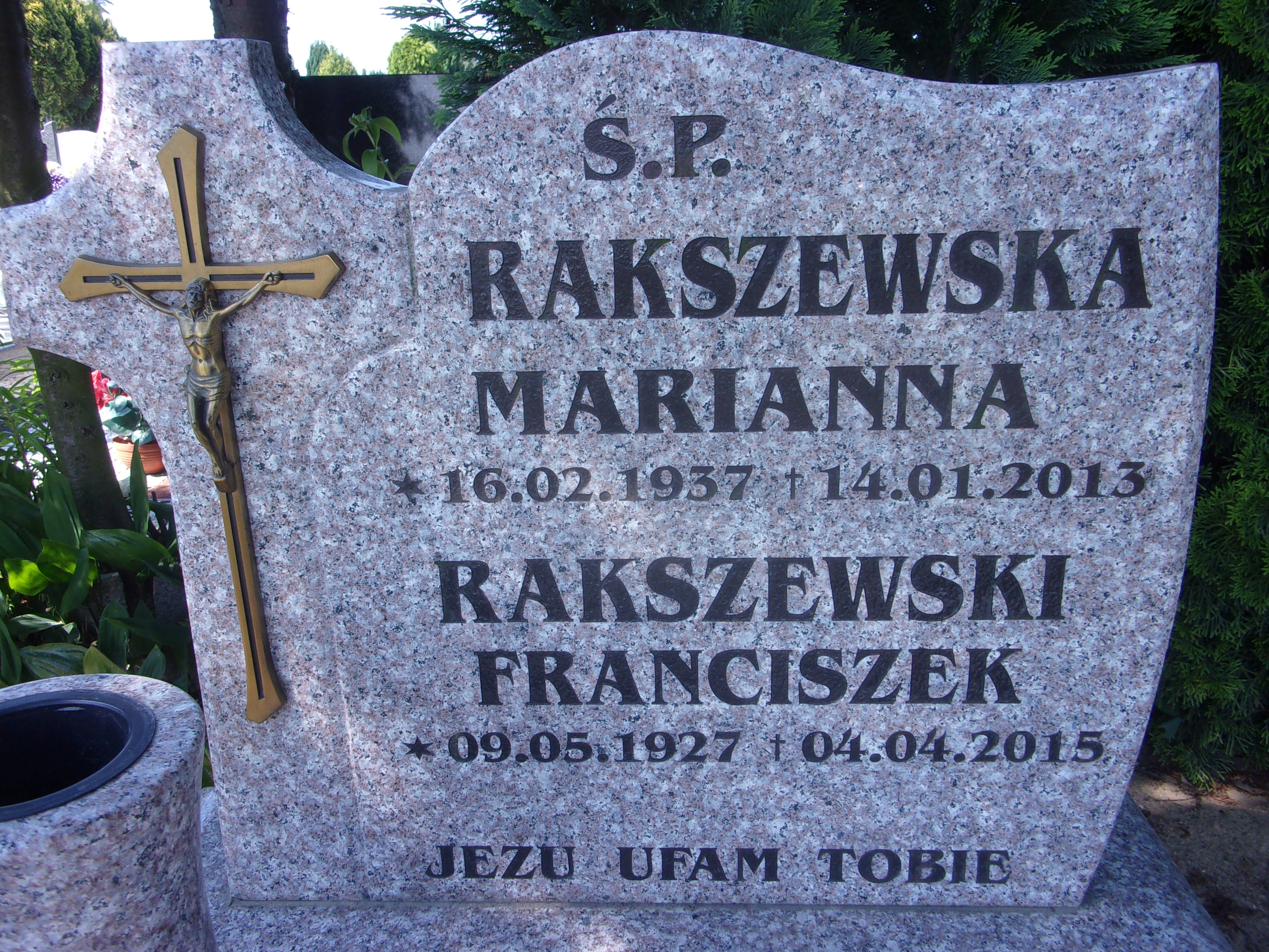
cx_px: 634
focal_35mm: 28
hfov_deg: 63.4
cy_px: 476
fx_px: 1026
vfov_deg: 49.7
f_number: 3.9
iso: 80
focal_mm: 5.1
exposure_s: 1/120
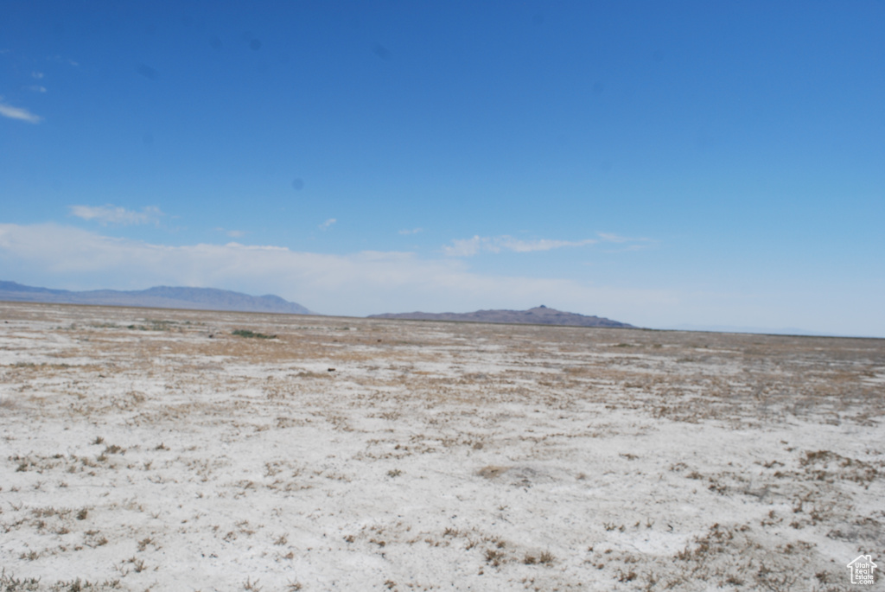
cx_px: 442
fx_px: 738
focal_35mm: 30
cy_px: 296
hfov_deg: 61.9
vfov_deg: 43.7
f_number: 9
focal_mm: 20
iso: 100
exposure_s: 1/320
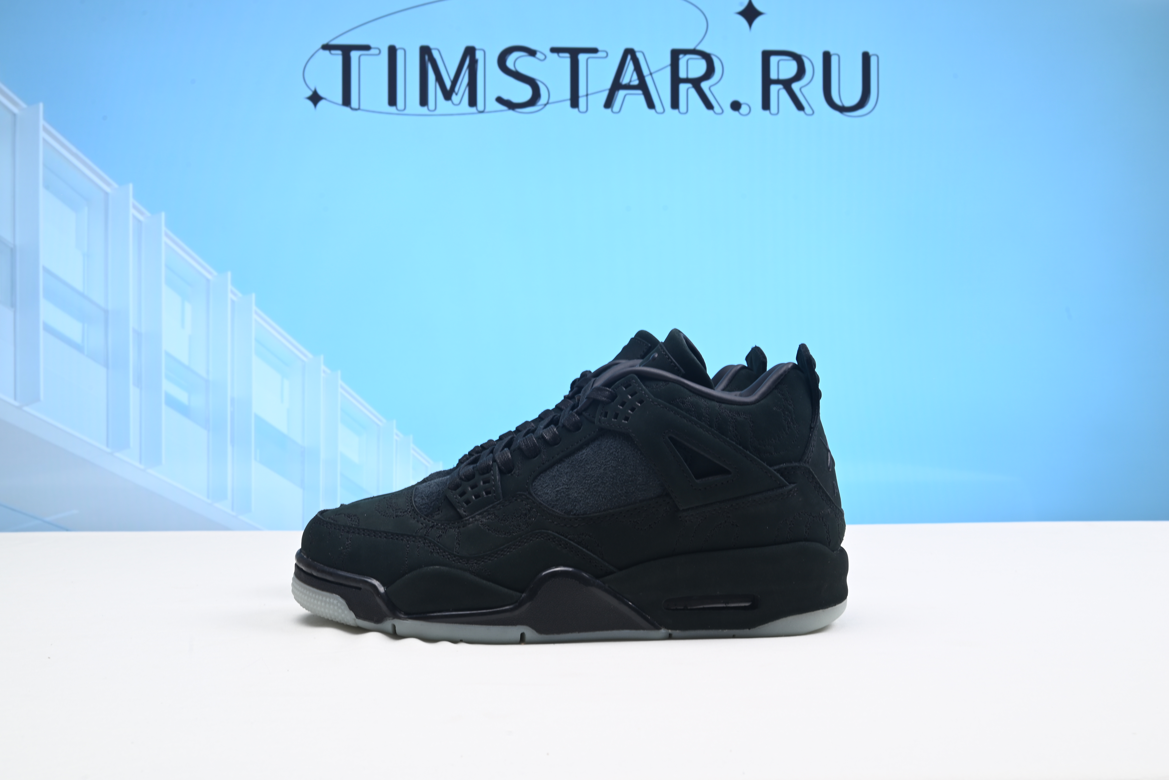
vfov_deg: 36.0
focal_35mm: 37
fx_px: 1202
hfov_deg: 51.9
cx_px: 584
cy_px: 390
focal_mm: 37
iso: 100
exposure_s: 1/2
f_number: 16
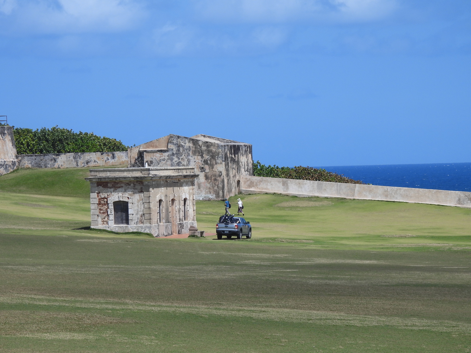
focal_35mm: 240
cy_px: 176
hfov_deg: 8.2
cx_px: 236
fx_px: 3266
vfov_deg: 6.2
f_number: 4.5
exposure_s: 1/1000
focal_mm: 42.8
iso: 100
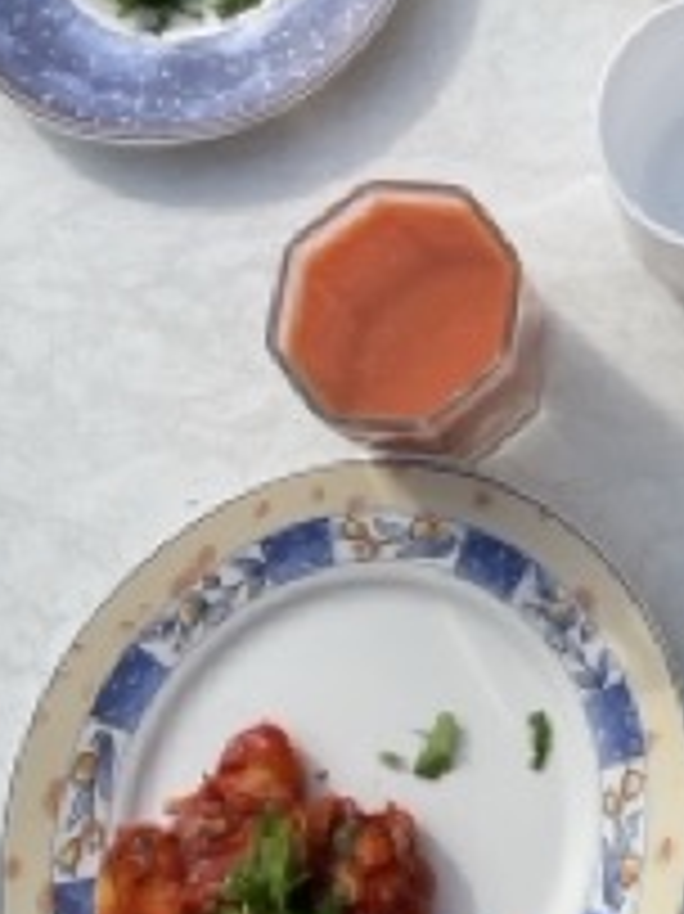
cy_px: -243
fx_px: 2163
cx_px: 900
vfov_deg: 21.7
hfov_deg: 16.9
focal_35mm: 82
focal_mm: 4.2
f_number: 1.6
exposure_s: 1/4000
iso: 32
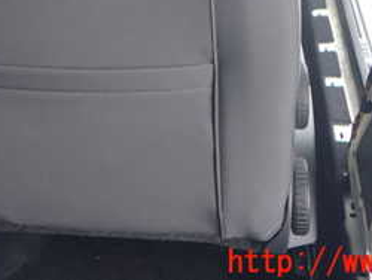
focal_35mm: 72
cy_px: -54
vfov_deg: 19.3
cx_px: 118
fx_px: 774
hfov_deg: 26.8
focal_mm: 5.4
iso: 200
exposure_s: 1/80
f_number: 2.3
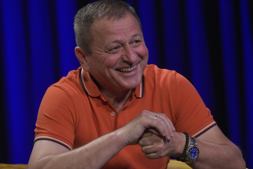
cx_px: 126
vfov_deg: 8.6
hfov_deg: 12.8
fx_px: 1124
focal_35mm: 160
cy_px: 84
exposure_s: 1/320
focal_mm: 160
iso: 2500
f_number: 4
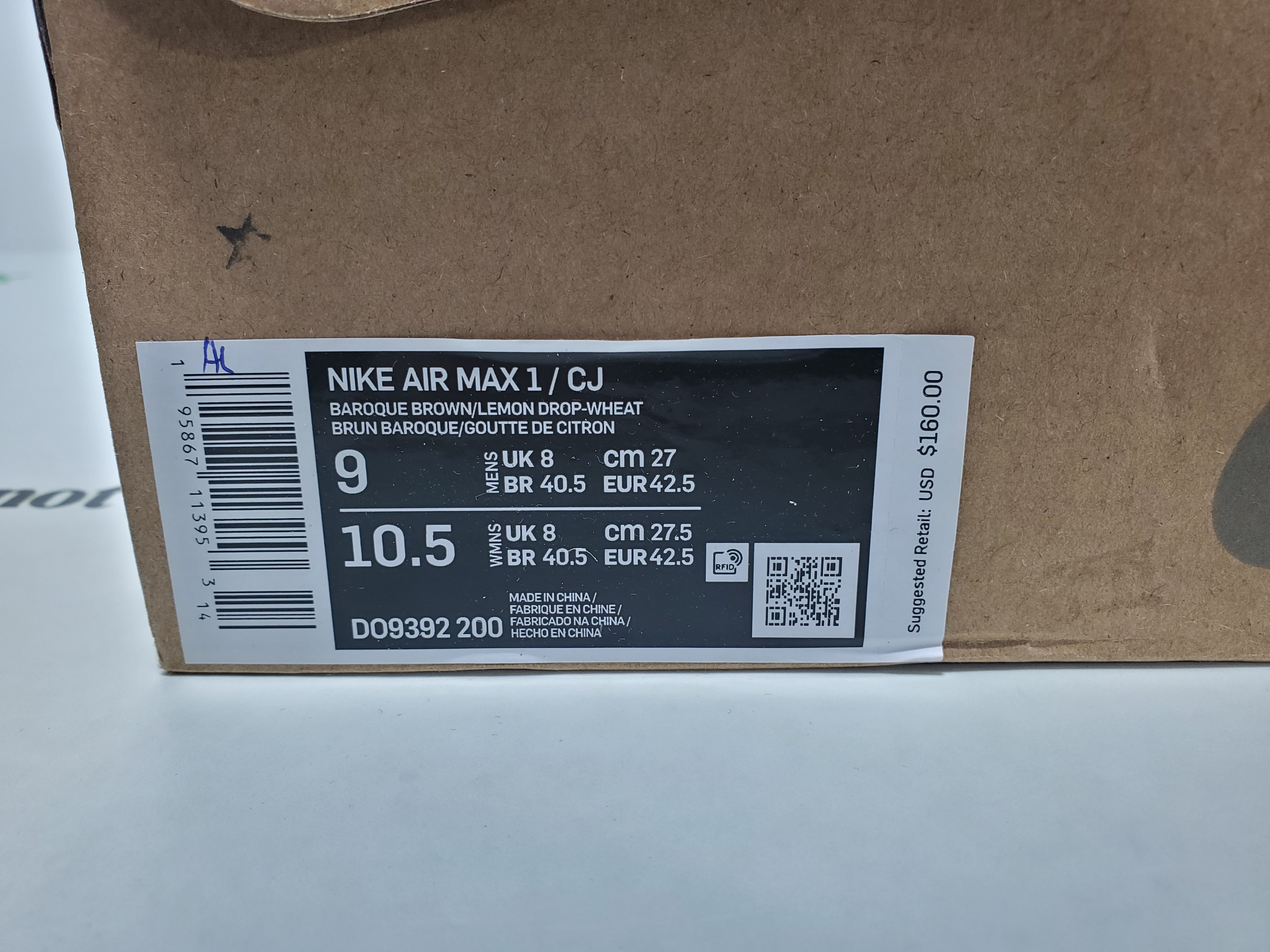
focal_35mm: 26
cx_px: 635
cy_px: 476
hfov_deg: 67.3
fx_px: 954
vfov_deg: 53.1
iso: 100
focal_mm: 4.3
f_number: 2.4
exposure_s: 1/100
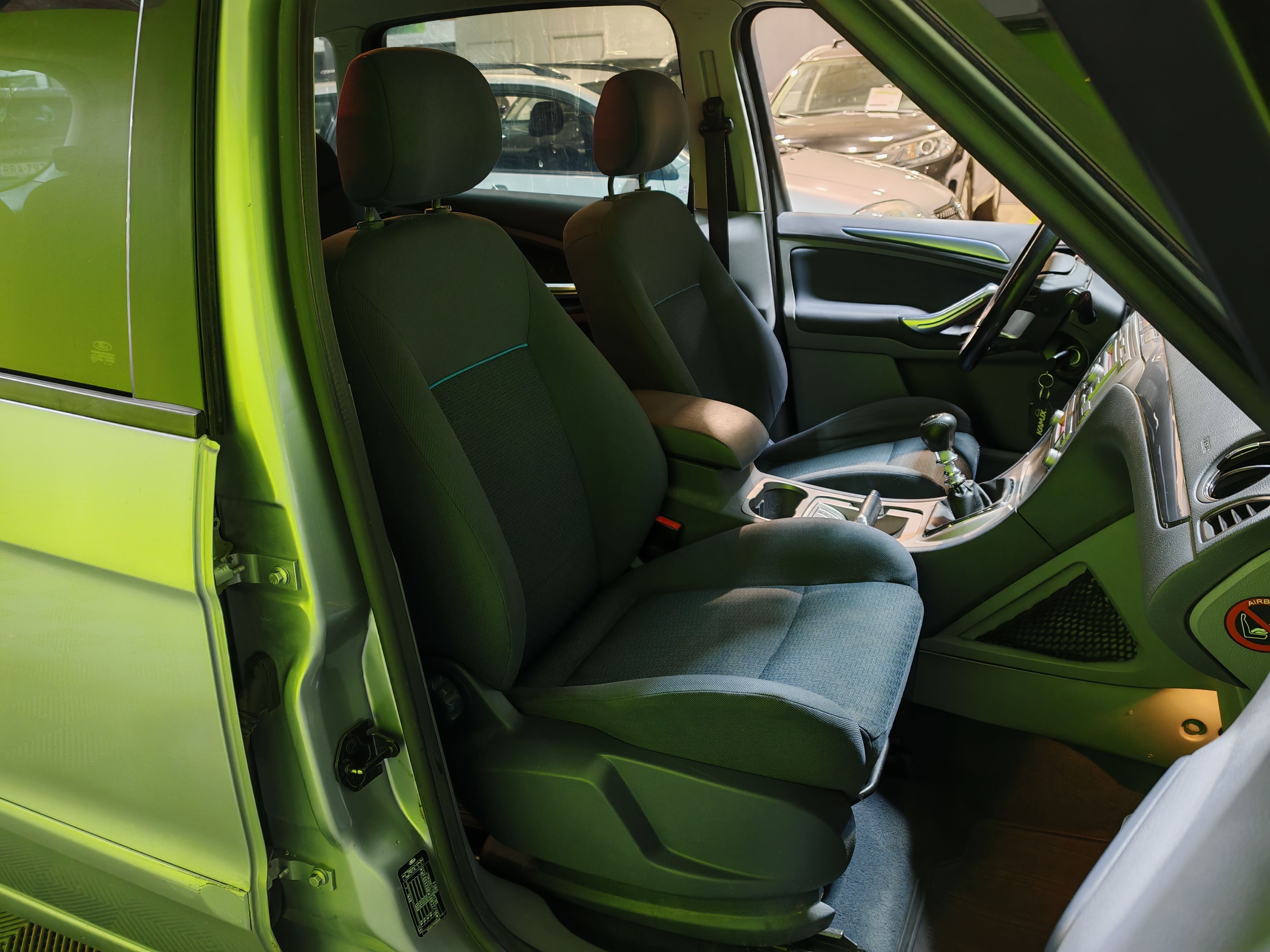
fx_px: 991
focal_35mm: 27
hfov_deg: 65.3
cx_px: 635
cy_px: 476
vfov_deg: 51.4
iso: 100
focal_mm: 6.83
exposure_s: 1/50
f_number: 1.4
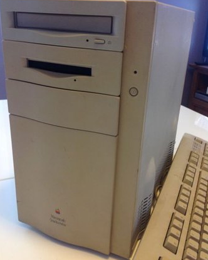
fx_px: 285
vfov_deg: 49.1
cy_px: 123
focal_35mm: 37
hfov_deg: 40.1
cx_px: 103
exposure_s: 1/15
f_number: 2.4
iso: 125
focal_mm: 4.28
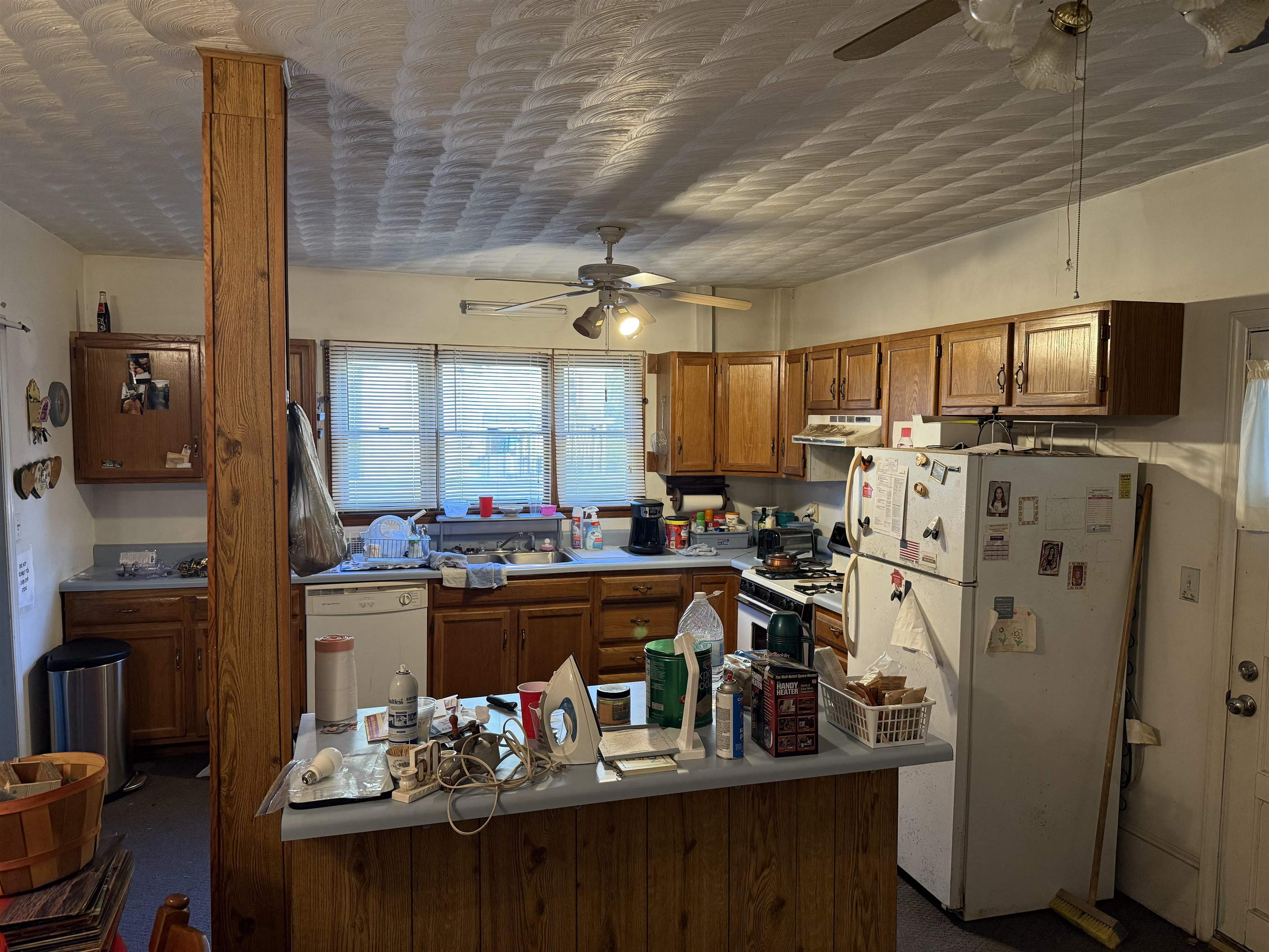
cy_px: 476
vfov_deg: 56.8
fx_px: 880
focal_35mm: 24
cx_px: 634
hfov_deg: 71.6
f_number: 1.78
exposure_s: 1/60
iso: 250
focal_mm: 6.76
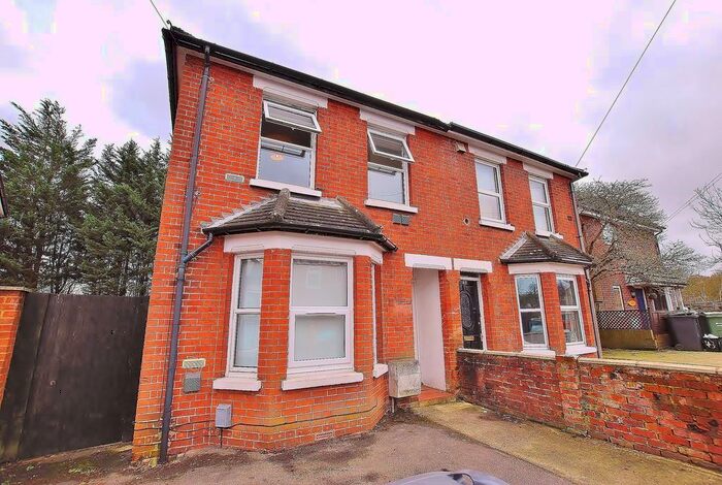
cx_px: 361
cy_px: 242
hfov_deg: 100.3
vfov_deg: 77.6
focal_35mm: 15
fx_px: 301
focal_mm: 10
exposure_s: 1/160
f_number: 6.3
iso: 100
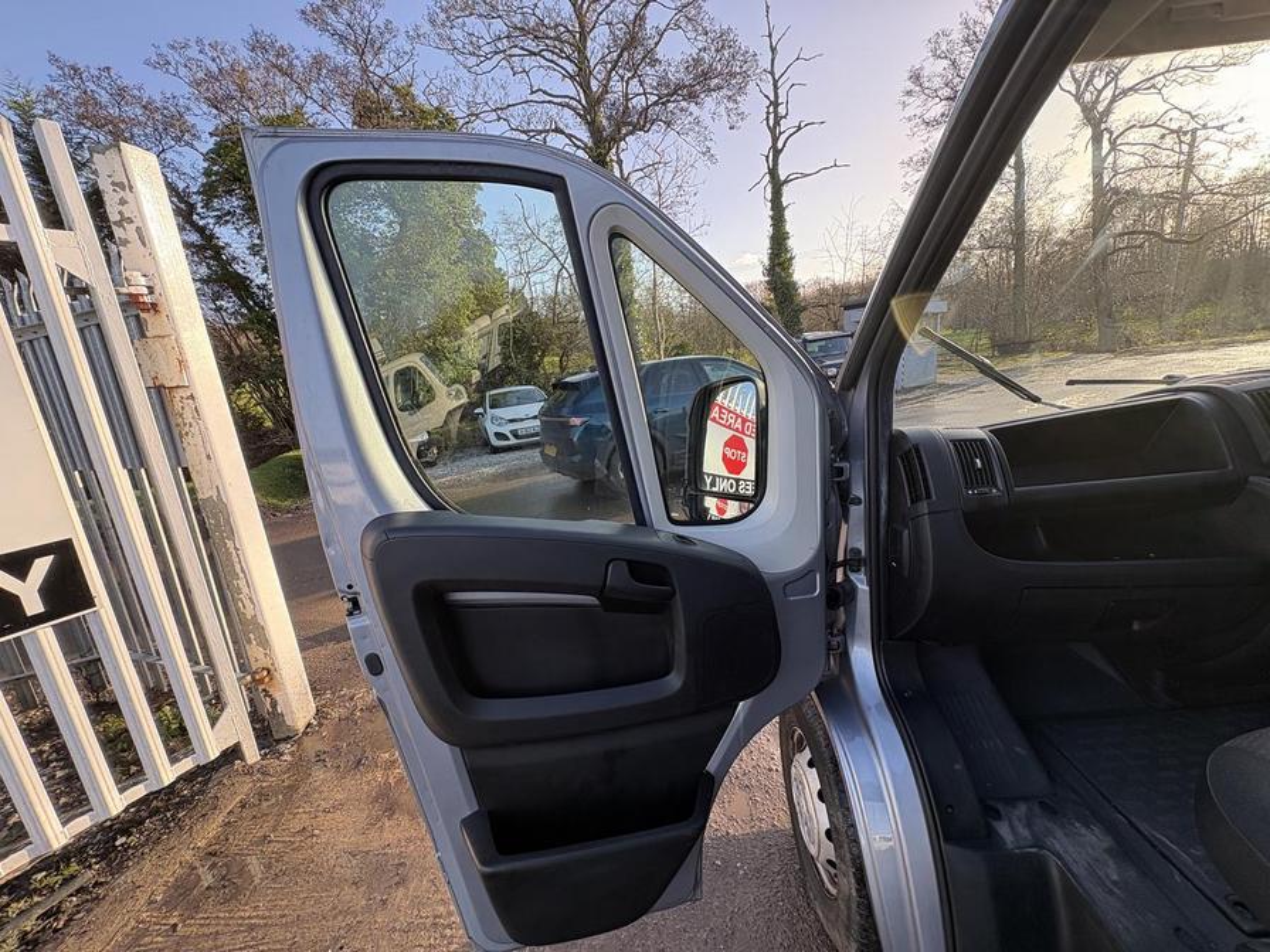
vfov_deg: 85.7
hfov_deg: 102.1
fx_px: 514
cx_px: 635
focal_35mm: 14
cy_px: 476
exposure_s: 1/180
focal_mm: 2.22
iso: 64
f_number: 2.2
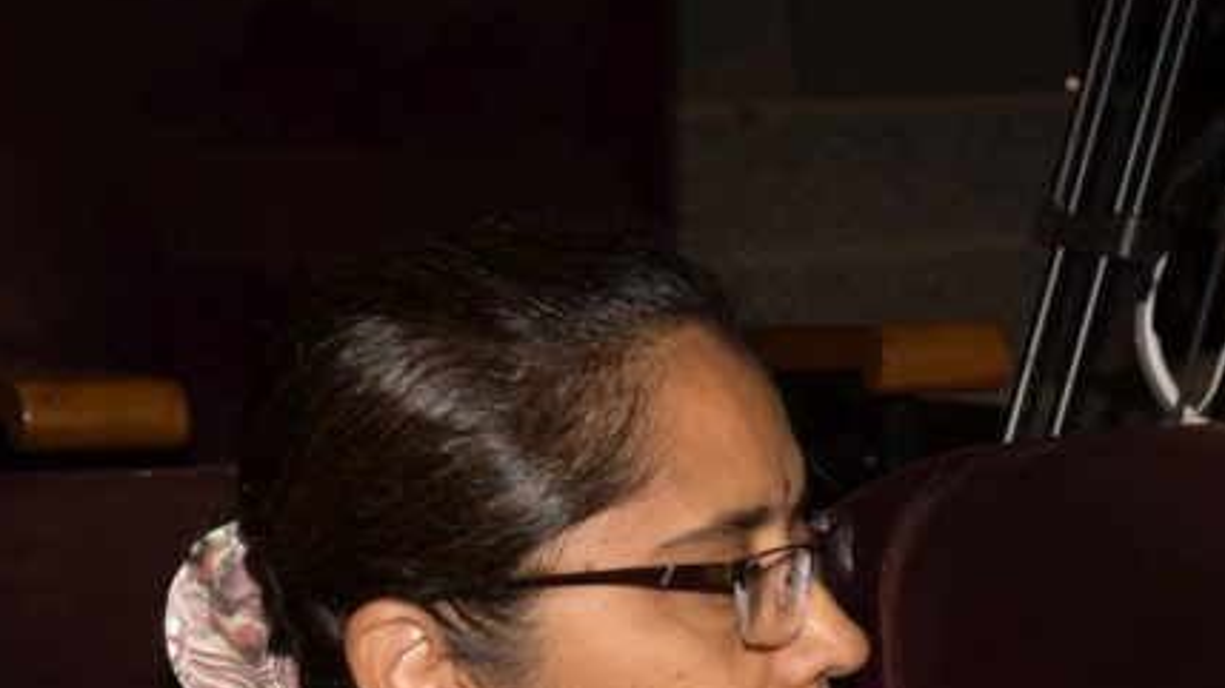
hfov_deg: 16.2
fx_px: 4221
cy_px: 952
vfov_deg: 9.1
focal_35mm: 130
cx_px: 1202
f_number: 8
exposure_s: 1/160
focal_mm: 52
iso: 400
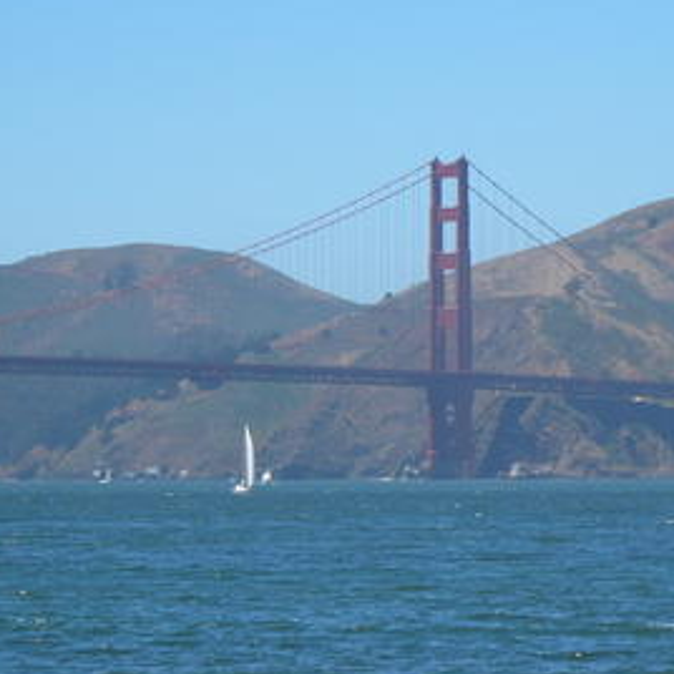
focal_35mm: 222
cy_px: 370
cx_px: 475
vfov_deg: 7.9
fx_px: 4890
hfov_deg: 7.9
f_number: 14
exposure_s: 1/50
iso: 50
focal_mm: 17.4
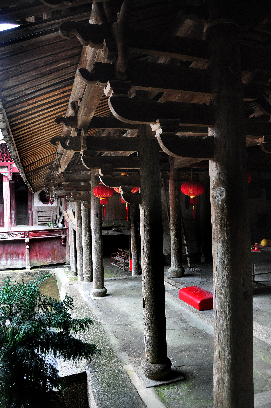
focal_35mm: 27
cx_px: 136
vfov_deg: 67.4
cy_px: 204
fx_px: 306
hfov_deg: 47.8
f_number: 3.5
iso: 800
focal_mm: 18
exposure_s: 1/50
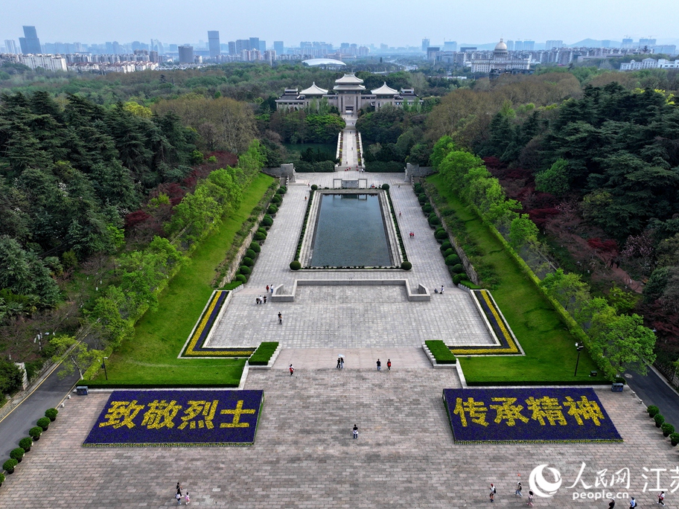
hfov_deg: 69.4
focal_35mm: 25
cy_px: 249
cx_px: 351
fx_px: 490
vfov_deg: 54.9
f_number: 2.8
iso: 100
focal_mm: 12.29
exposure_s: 1/1250
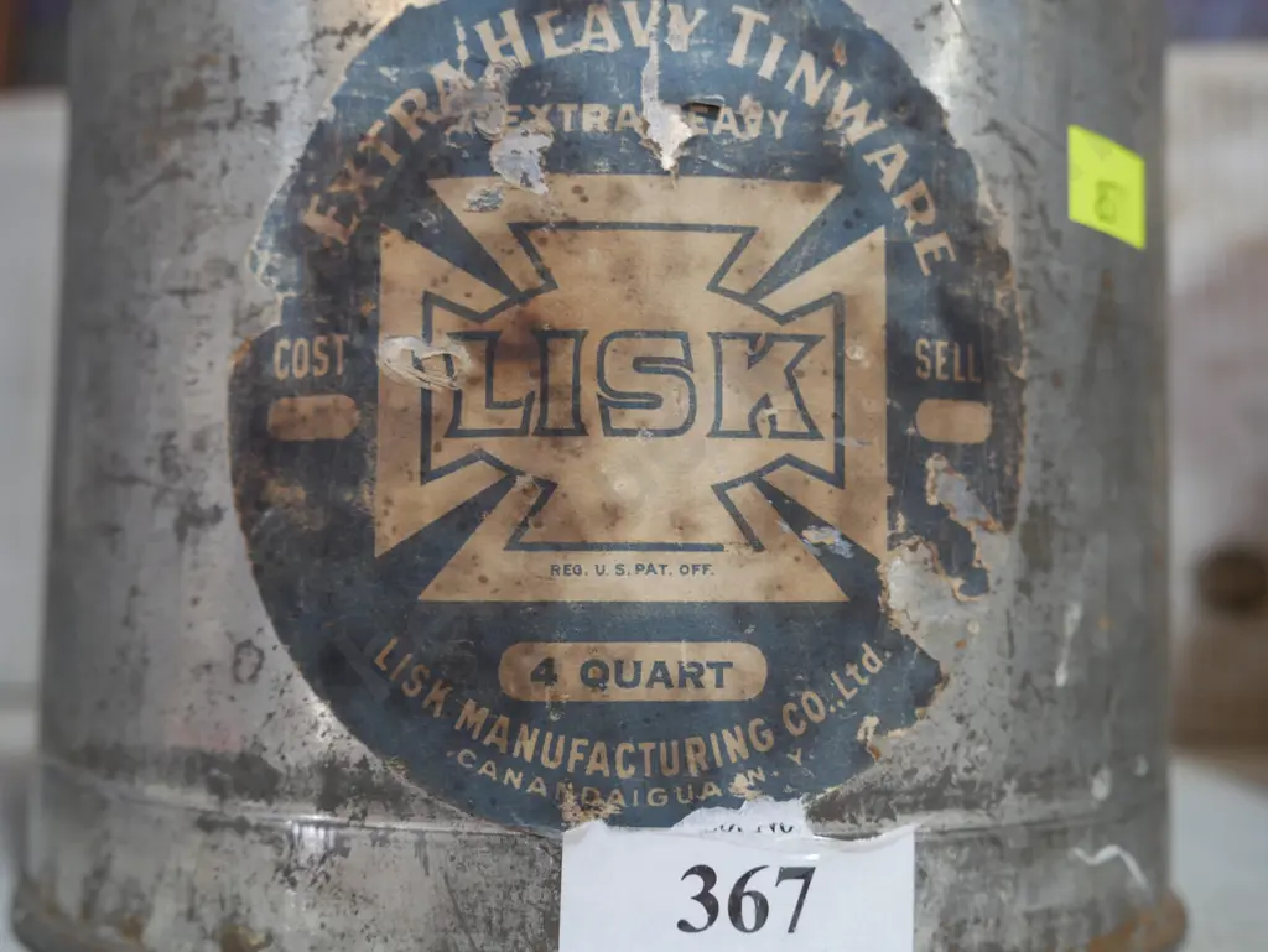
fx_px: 1393
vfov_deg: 37.8
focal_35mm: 38
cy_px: 476
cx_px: 634
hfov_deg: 49.0
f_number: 4.1
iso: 500
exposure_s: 1/60
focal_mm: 19
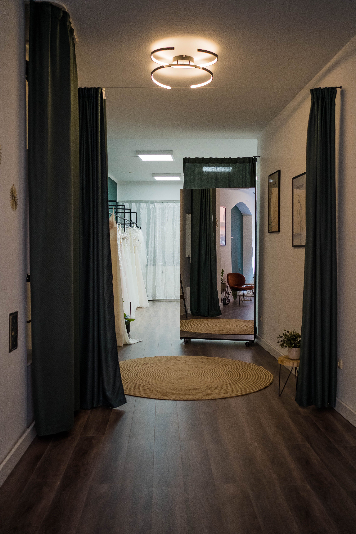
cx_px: 178
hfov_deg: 37.9
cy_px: 267
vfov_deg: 54.4
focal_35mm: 35
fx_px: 519
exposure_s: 1/160
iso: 1600
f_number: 4
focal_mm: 35
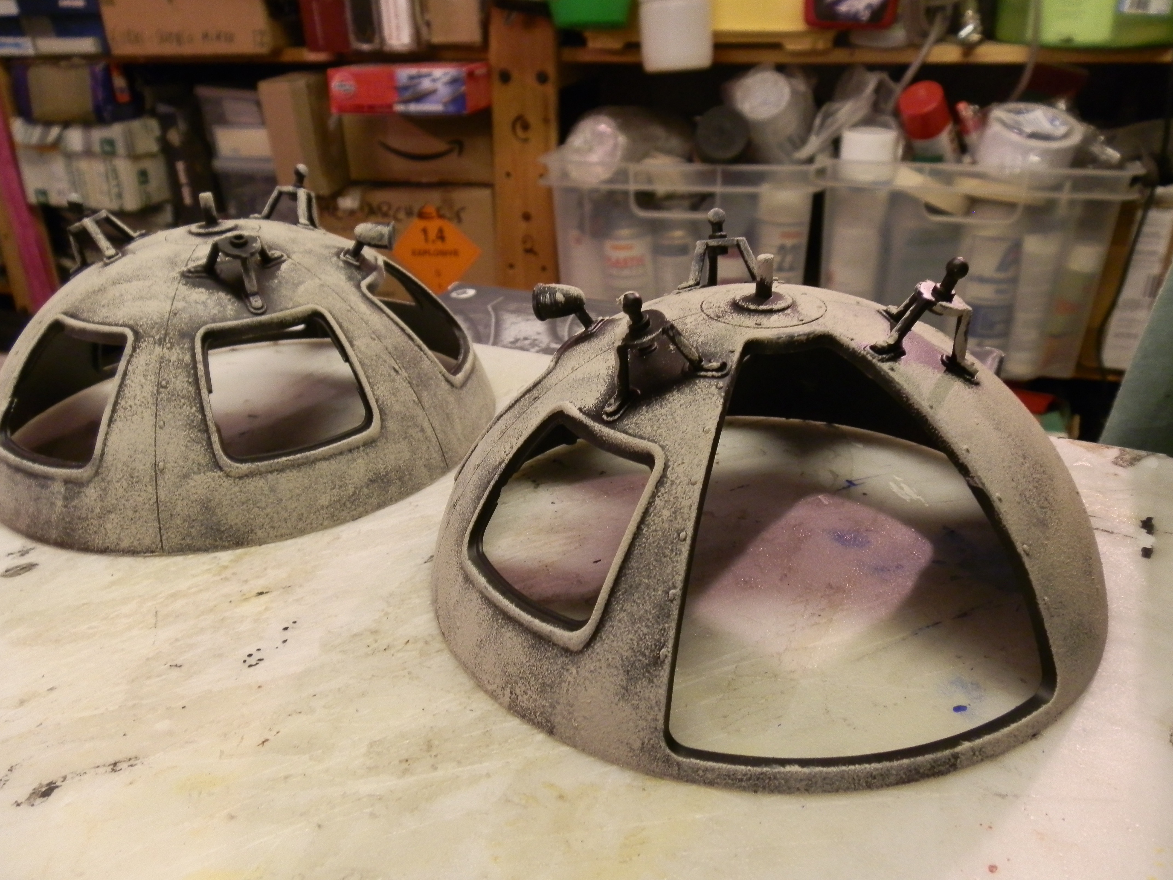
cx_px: 586
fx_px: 949
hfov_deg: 63.4
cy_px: 440
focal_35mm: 28
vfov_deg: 49.7
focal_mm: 5
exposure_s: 1/30
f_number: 3.1
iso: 200
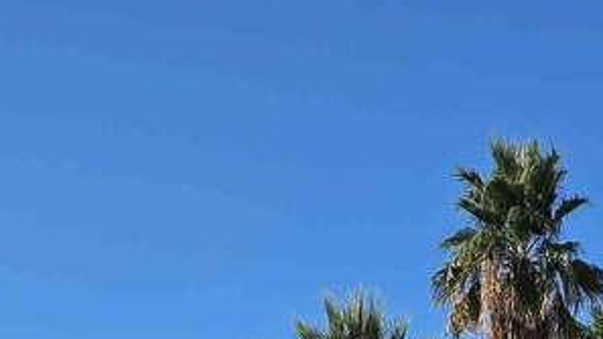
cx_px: 702
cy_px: 867
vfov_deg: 9.7
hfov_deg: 18.8
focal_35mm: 108
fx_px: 1727
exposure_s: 1/866
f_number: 1.7
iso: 10
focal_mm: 6.3
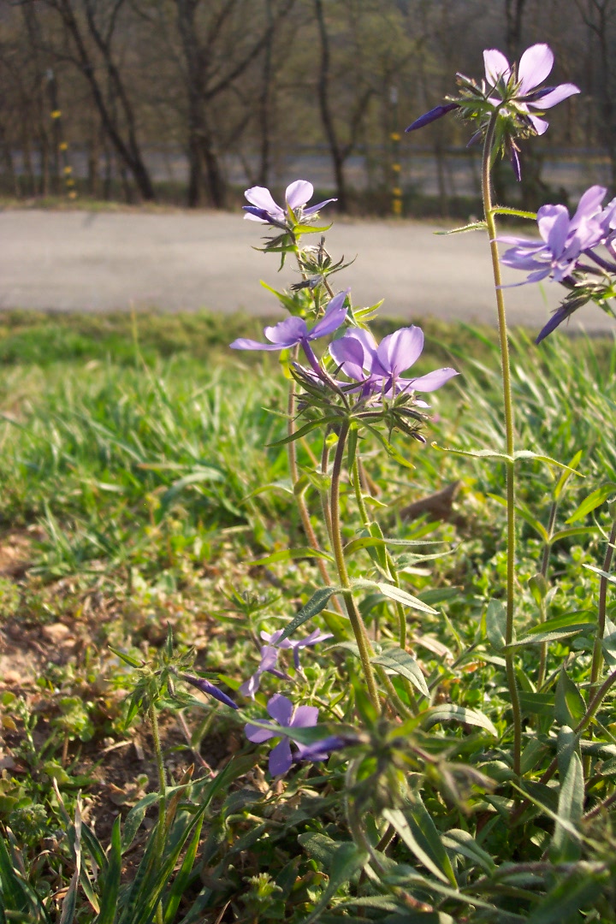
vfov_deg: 50.7
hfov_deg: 35.1
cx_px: 308
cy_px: 462
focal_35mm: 38
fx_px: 975
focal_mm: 8
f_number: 2.8
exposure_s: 1/700
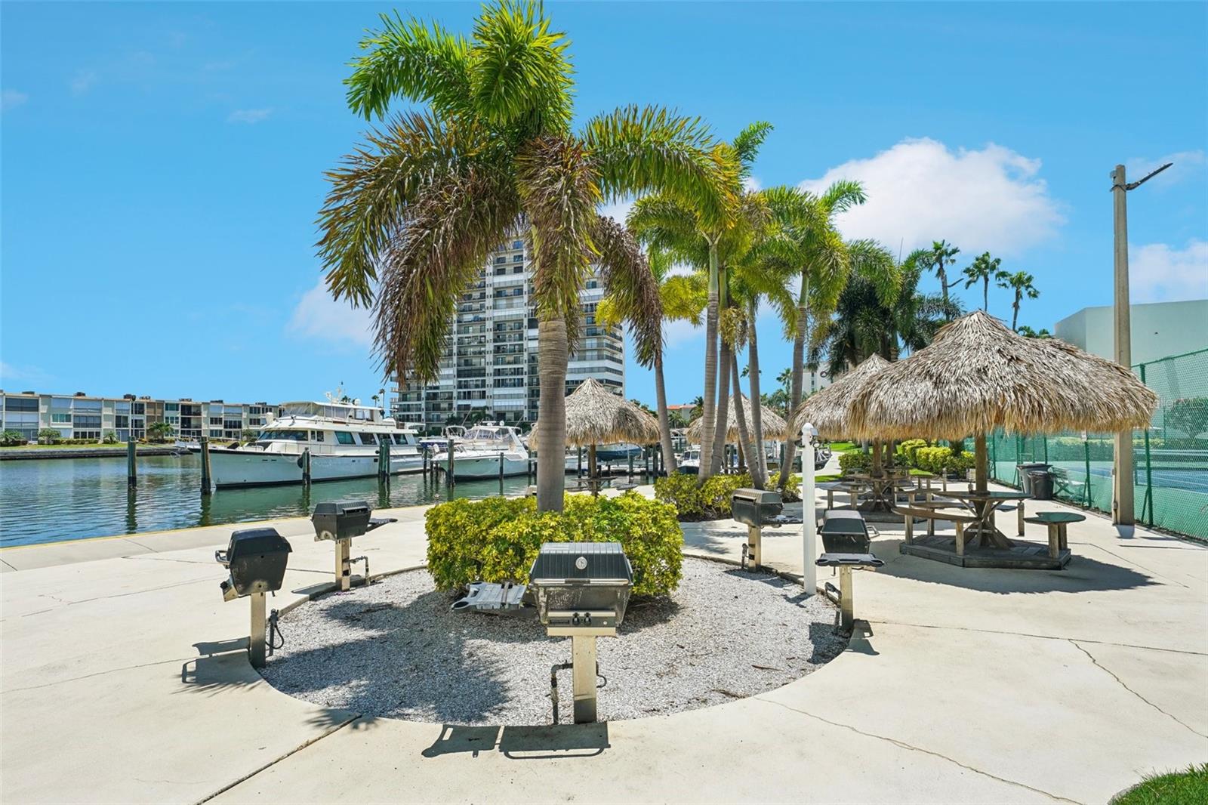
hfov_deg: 90.0
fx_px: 604
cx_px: 604
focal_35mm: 18
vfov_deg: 67.4
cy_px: 402
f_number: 8
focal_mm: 18
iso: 800
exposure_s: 1/2500
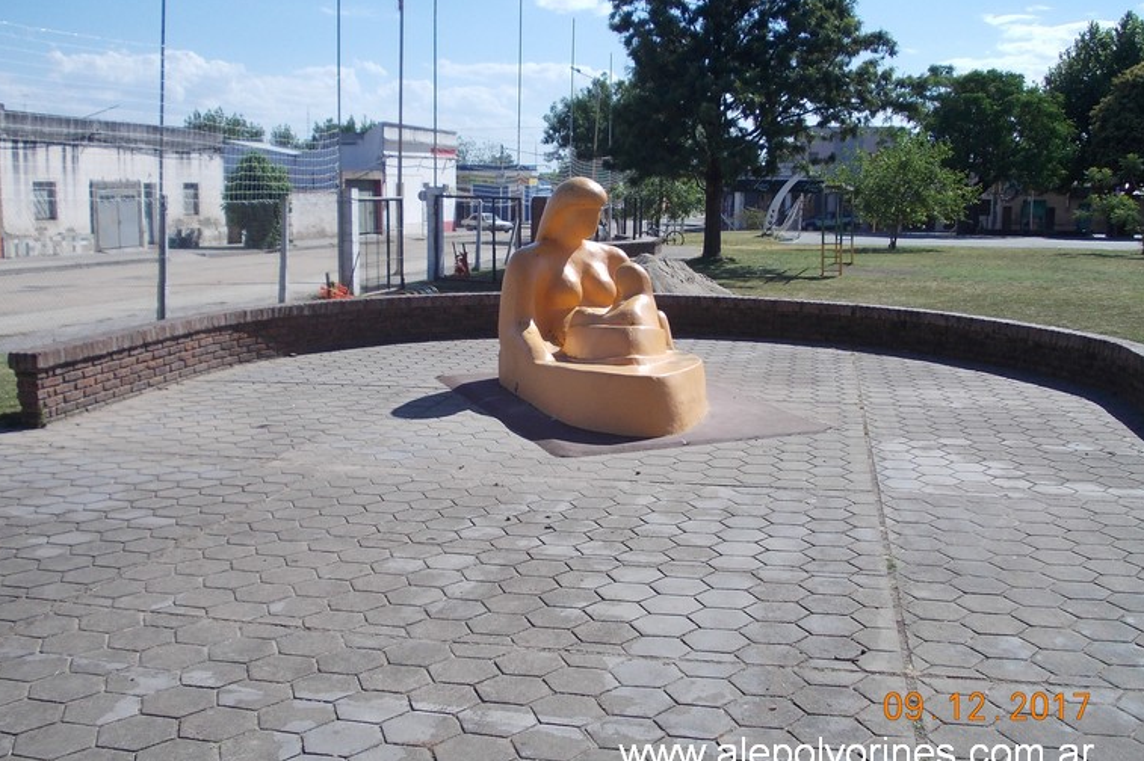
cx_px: 571
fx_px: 1270
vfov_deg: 33.4
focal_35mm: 40
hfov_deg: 48.5
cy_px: 376
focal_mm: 5.3
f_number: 6.2
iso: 80
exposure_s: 1/320
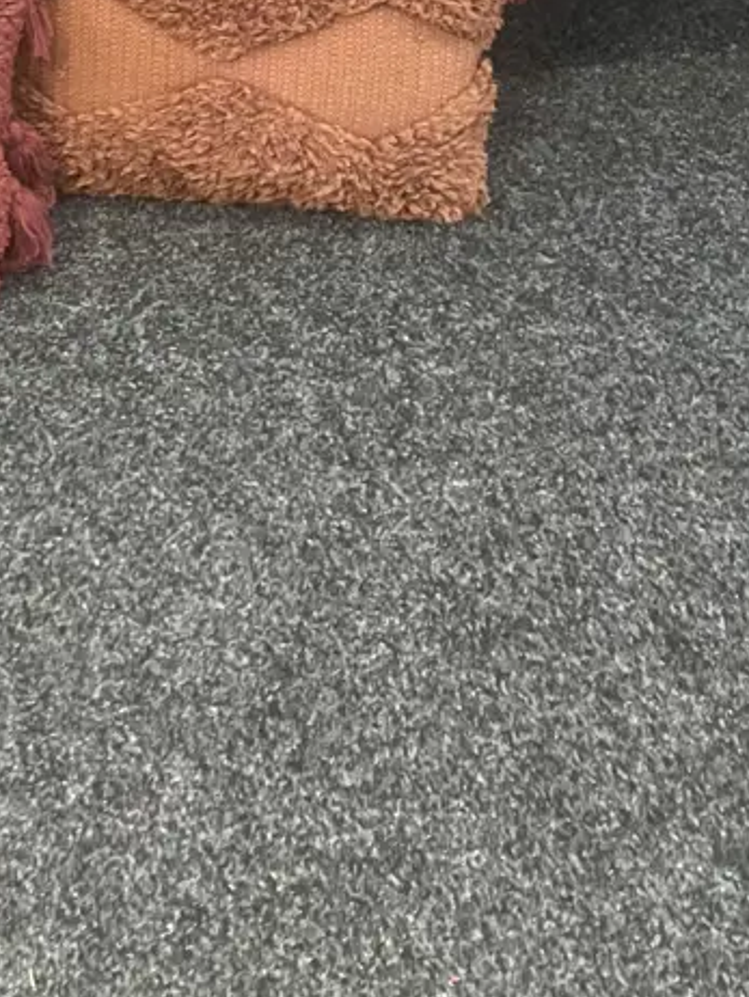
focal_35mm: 62
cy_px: -47
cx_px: -60
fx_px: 1787
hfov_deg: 22.4
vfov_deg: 28.8
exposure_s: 1/33
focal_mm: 3.99
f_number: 1.8
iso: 400
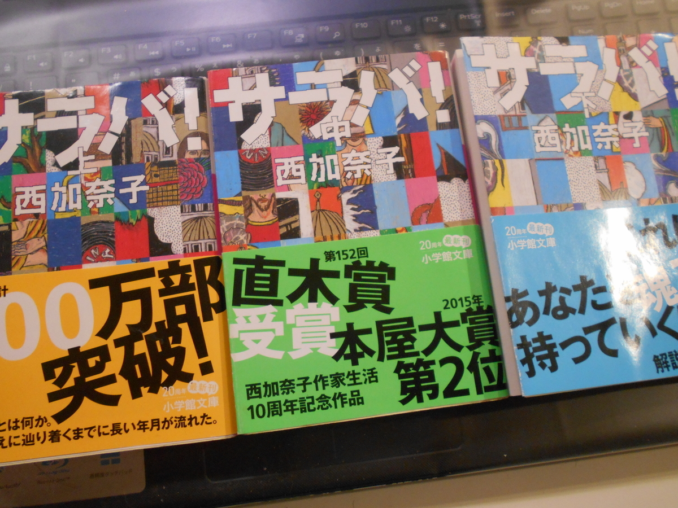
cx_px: 339
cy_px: 254
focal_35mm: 30
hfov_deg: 60.0
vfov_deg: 46.8
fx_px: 588
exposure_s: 1/20
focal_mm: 5.1
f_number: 3.4
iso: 400
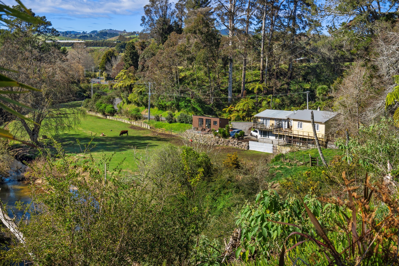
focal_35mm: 52
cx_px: 200
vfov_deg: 26.0
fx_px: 576
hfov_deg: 38.2
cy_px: 133
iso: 100
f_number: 8
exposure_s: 1/100
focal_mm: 35
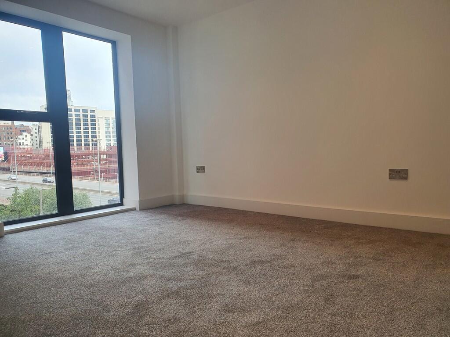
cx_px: 225
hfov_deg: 67.3
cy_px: 168
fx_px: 338
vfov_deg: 53.1
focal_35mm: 26
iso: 50
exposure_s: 1/127
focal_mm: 4.32
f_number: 2.4
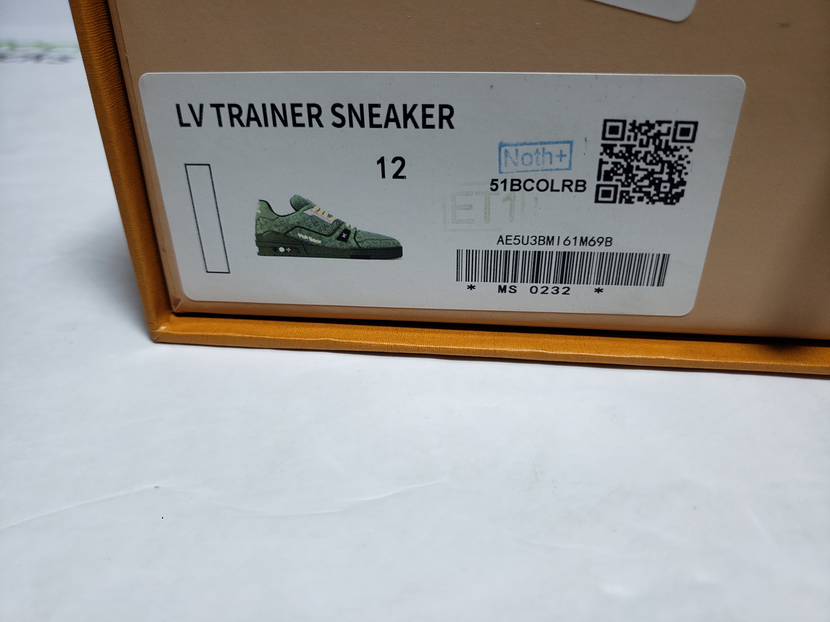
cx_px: 415
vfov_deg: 53.1
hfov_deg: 67.3
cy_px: 311
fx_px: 623
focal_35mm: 26
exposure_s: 1/459
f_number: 1.5
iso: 50
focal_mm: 4.3
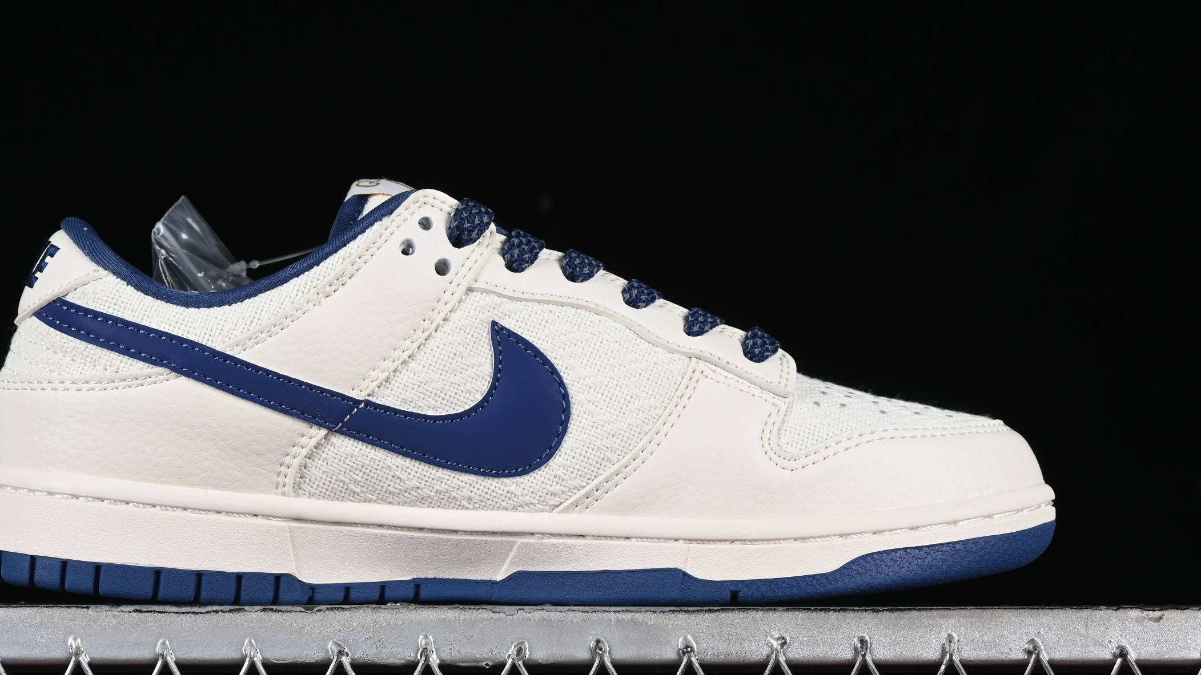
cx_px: 507
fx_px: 3312
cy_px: 274
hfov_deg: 20.5
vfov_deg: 11.6
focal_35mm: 104
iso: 160
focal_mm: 50
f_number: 8
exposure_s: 1/80
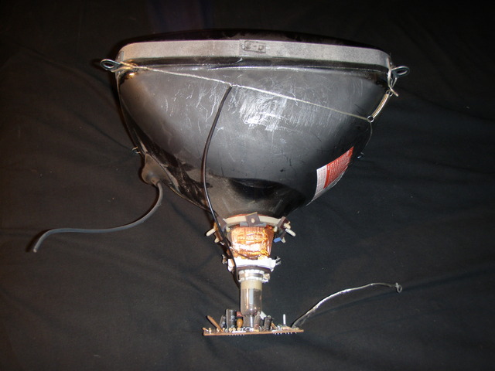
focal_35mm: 38
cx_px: 248
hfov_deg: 49.0
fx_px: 543
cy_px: 186
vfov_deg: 37.7
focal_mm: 6.7
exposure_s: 1/30
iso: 100
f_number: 3.5
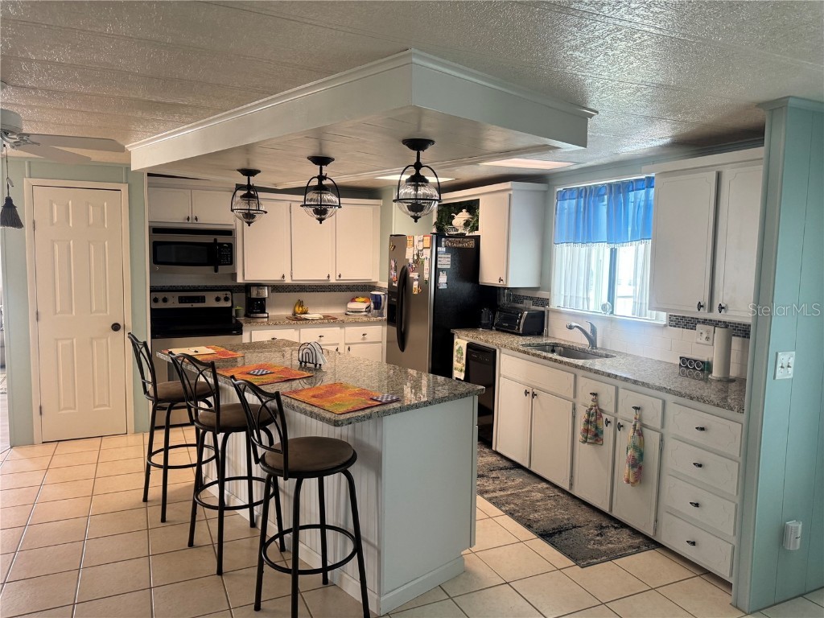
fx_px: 571
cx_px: 412
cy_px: 309
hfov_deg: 71.6
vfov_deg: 56.8
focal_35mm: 24
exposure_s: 1/60
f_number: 1.78
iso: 200
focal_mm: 6.76
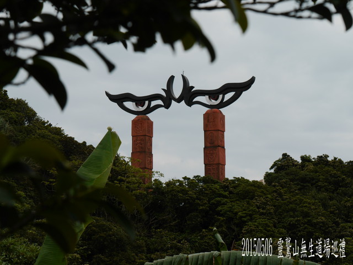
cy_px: 132
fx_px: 938
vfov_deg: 16.1
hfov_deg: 21.3
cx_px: 176
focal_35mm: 92
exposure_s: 1/500
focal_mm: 46
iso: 160
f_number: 9
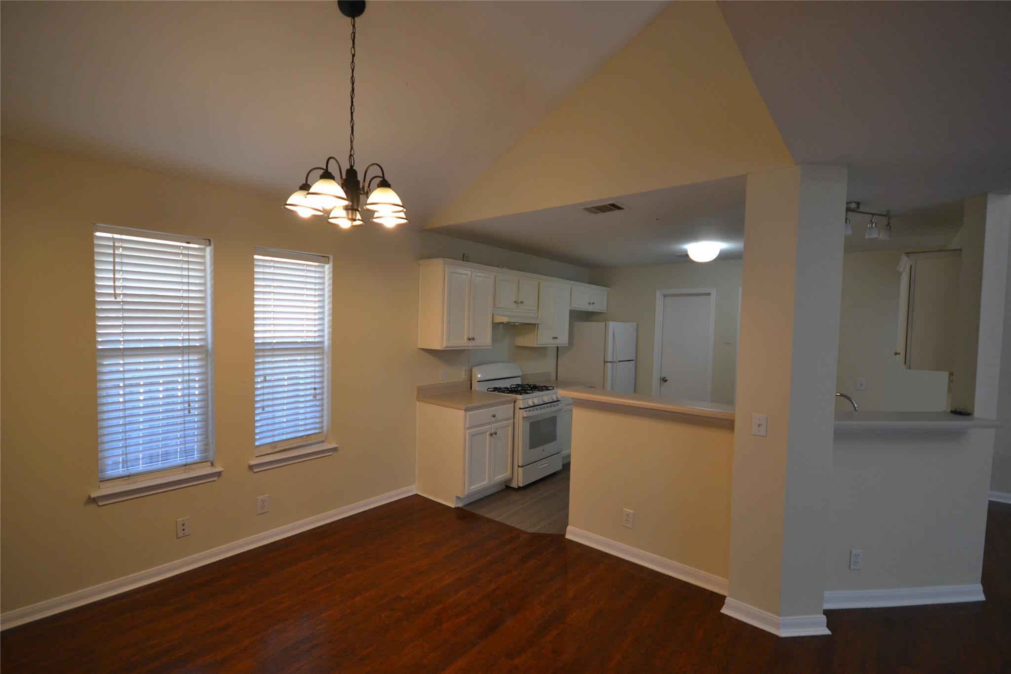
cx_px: 506
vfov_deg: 77.3
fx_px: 421
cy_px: 337
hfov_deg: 100.4
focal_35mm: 15
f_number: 4
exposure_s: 1/60
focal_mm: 10
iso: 640
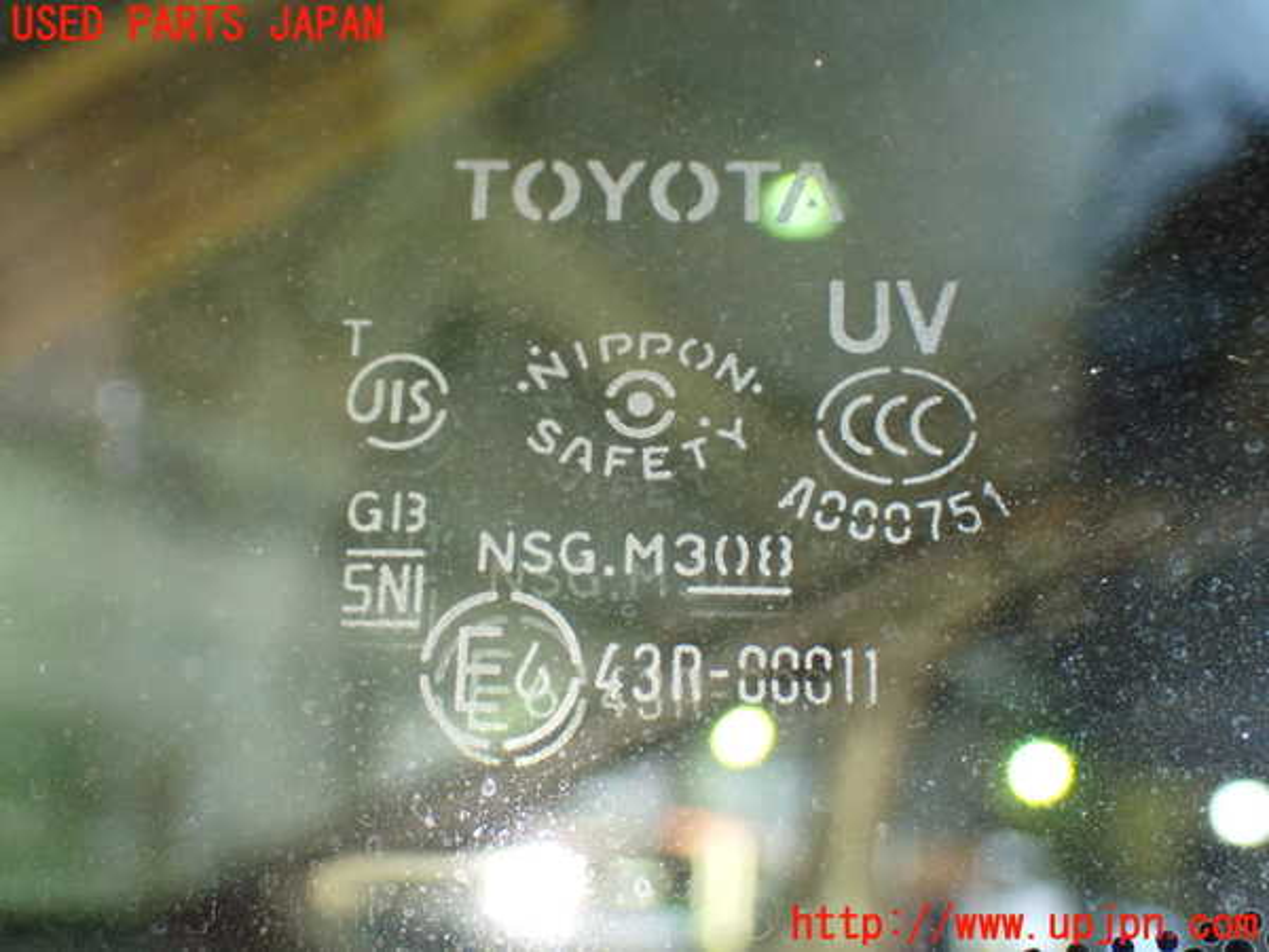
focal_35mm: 50
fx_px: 1833
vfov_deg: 29.1
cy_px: 476
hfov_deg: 38.2
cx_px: 634
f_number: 3.2
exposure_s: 1/80
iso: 800
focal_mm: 9.01
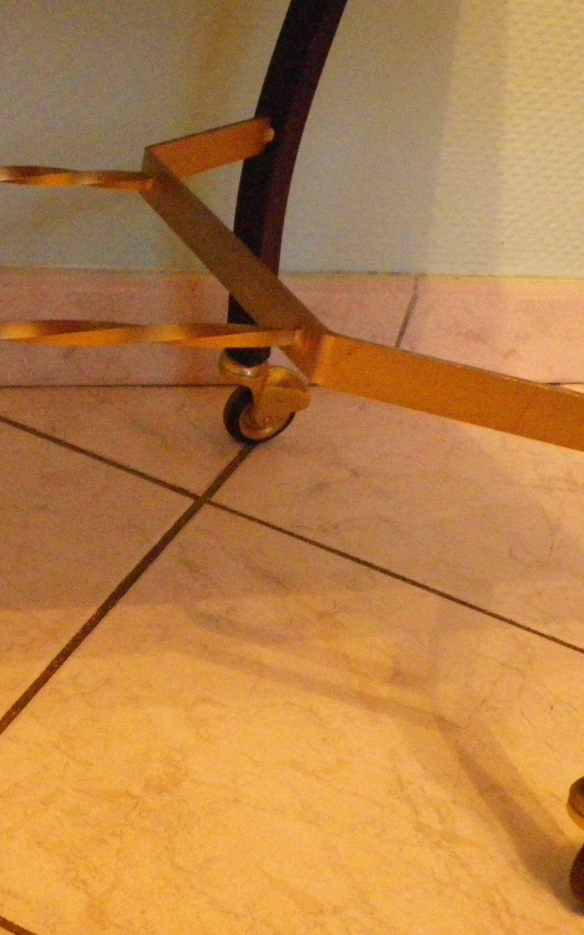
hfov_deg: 21.7
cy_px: 478
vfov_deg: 35.1
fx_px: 1477
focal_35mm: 58
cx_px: 25
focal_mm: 4.9
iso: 800
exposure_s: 1/15
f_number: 2.6
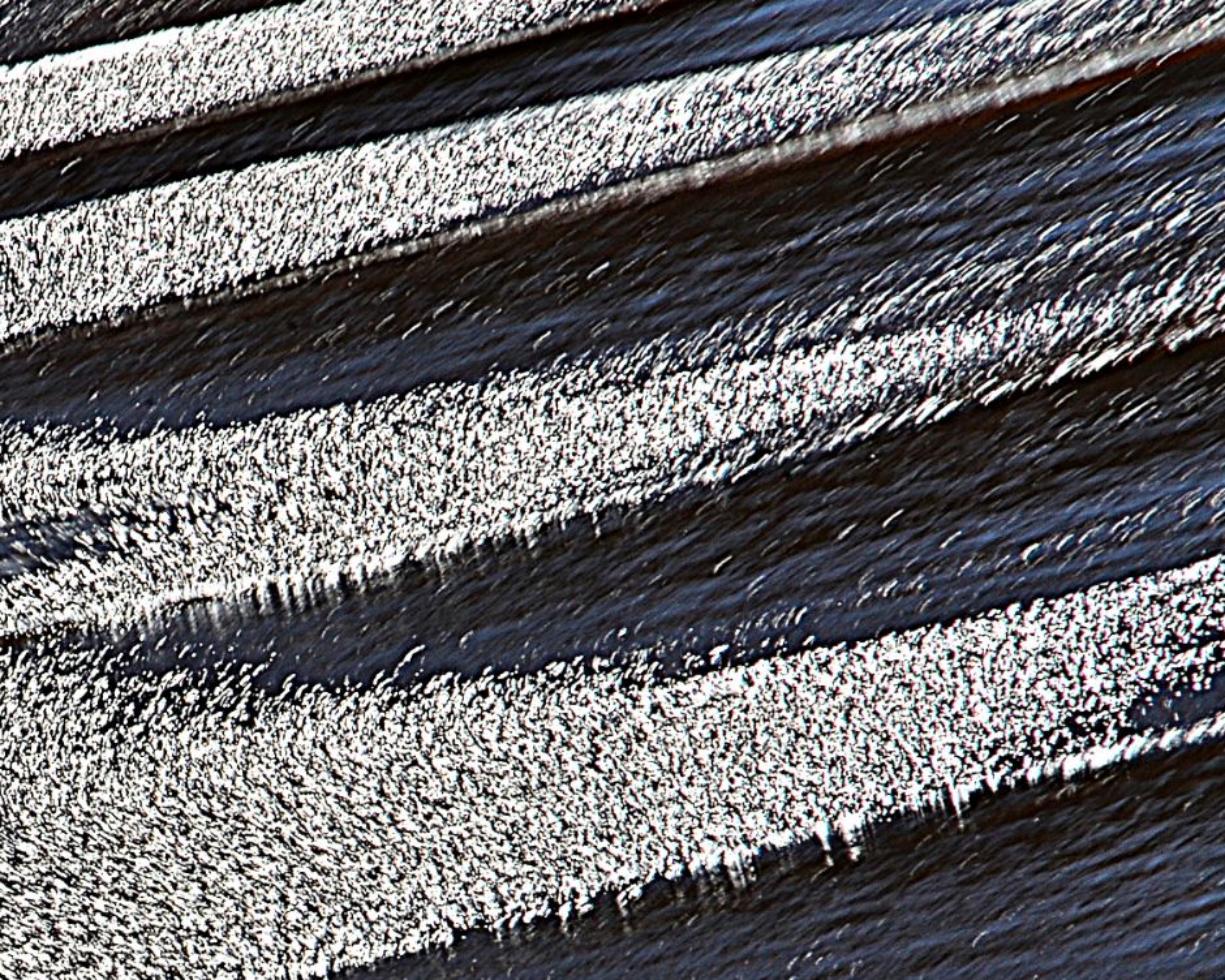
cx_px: -103
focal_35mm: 612
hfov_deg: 3.2
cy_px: 844
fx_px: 22188
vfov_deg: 2.5
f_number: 32
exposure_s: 1/60
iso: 100
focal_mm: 200
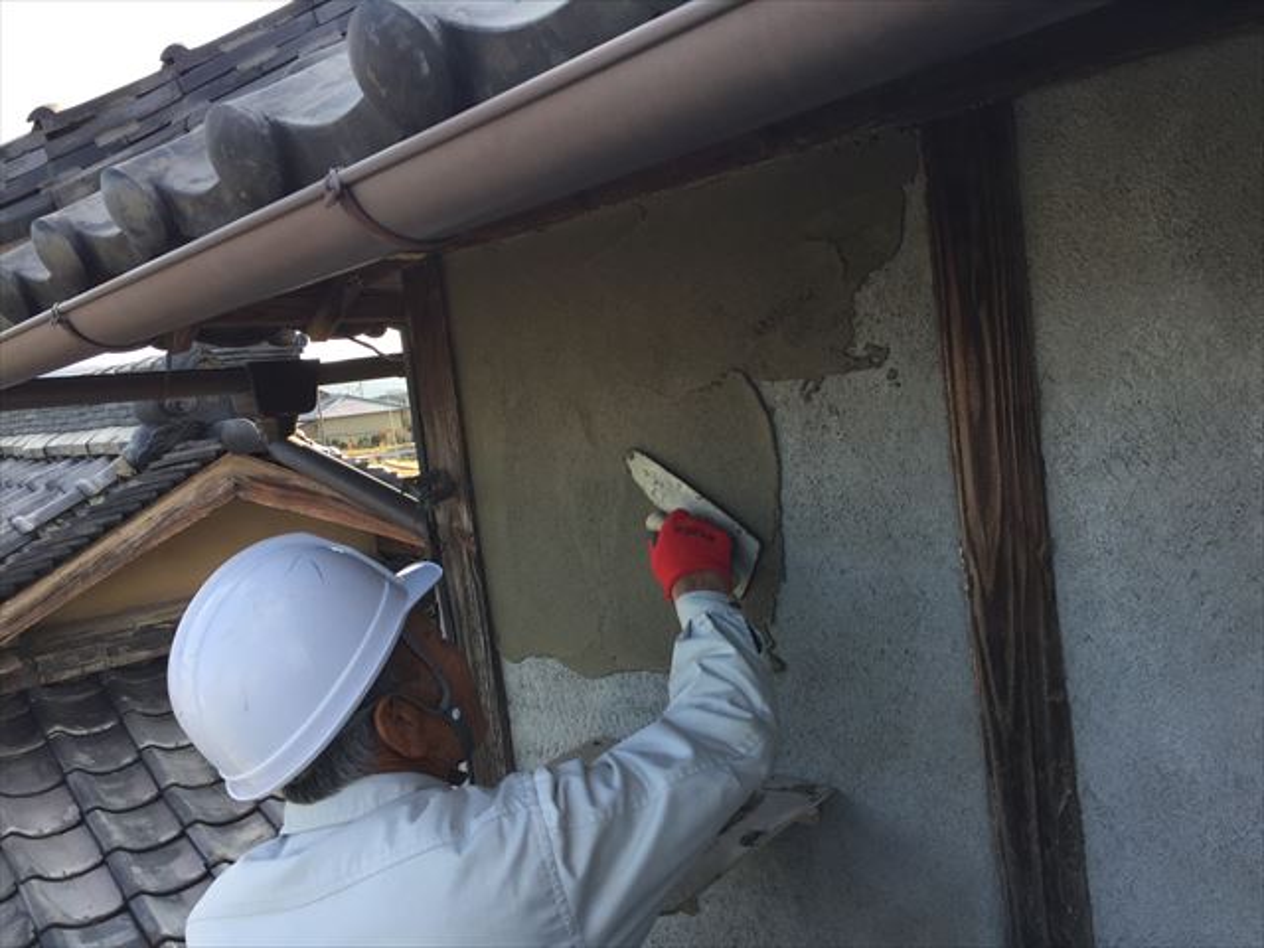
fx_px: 1059
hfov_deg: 61.7
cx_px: 632
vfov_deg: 48.2
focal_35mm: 29
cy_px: 474
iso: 32
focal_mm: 4.15
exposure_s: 1/353
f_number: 2.2
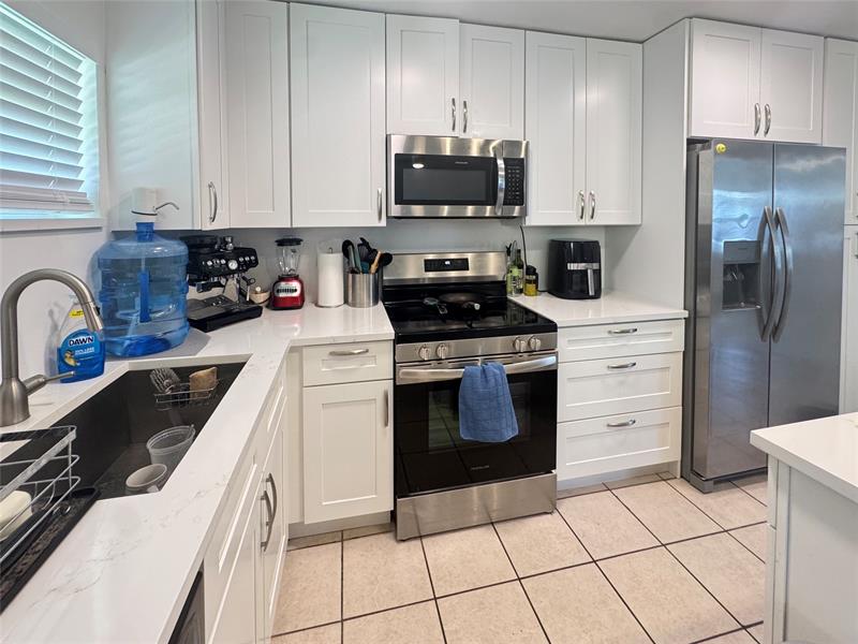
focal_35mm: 14
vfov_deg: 85.7
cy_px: 322
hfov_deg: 102.1
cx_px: 429
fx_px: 347
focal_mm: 2.22
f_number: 2.2
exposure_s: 1/60
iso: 200
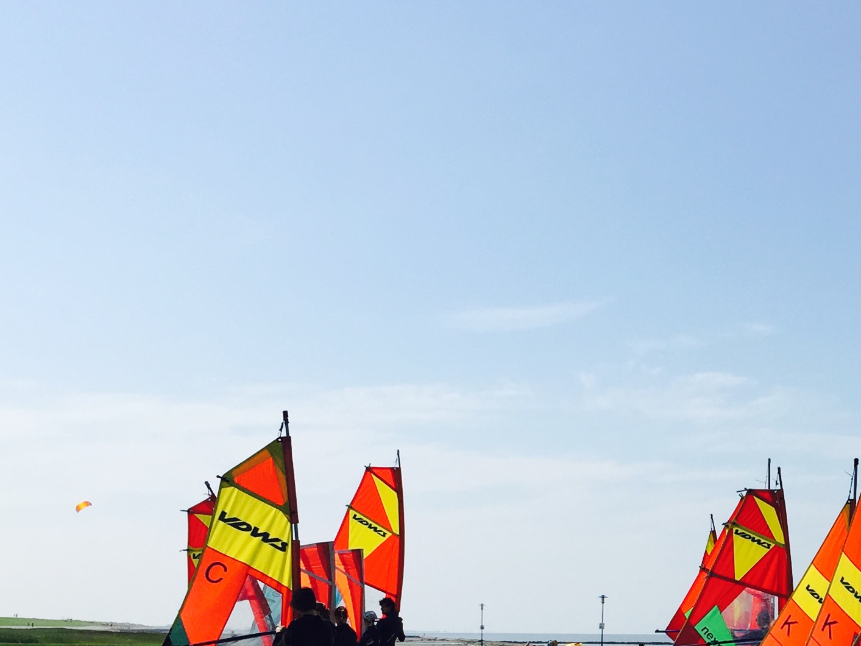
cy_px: 647
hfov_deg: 27.4
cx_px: 854
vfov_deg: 21.2
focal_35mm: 67
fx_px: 1667
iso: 32
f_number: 2.2
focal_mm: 4.15
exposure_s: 1/3300
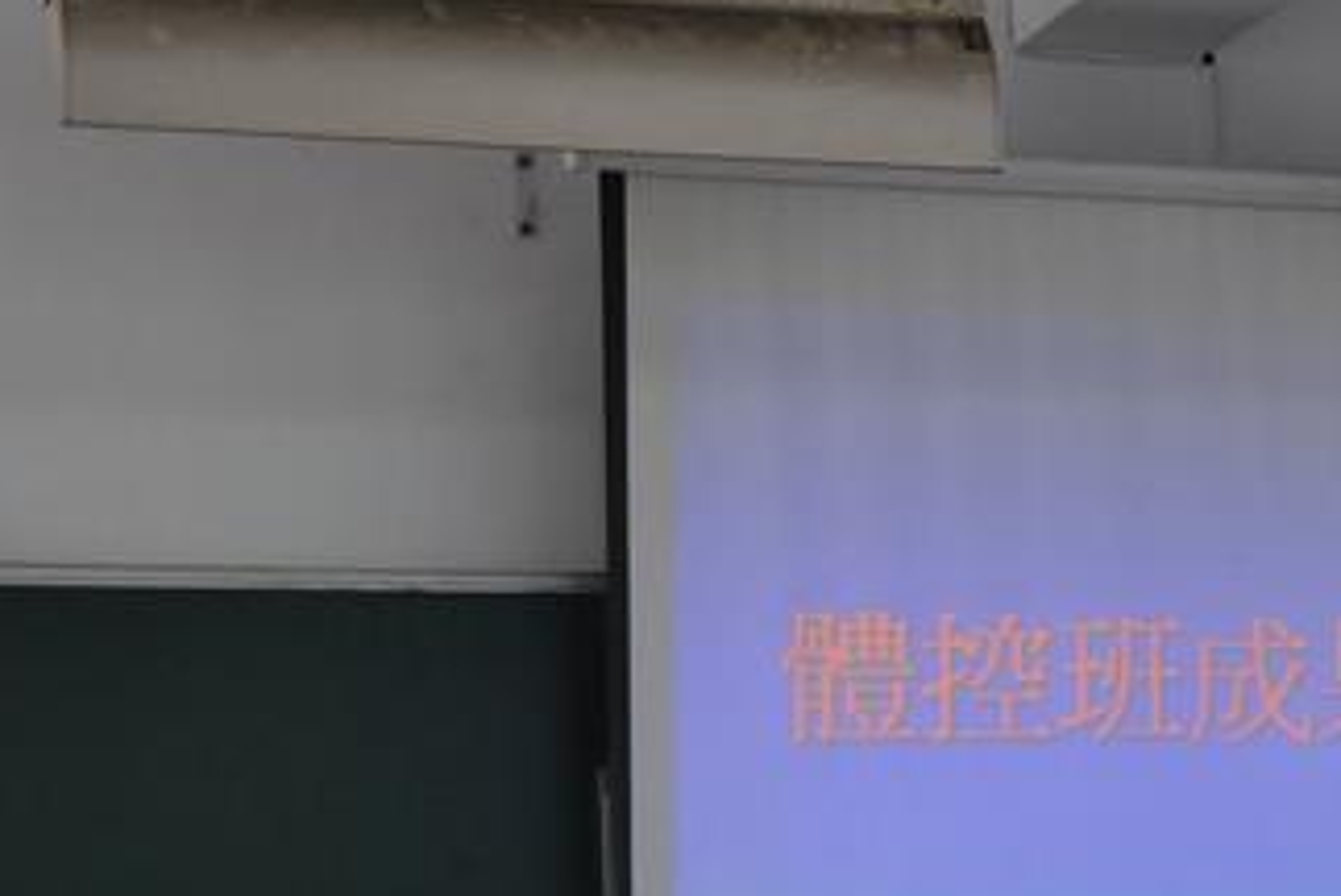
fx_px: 3877
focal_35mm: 104
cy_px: 738
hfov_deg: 19.3
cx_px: 1221
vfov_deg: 13.1
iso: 560
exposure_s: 1/30
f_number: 4.8
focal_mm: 35
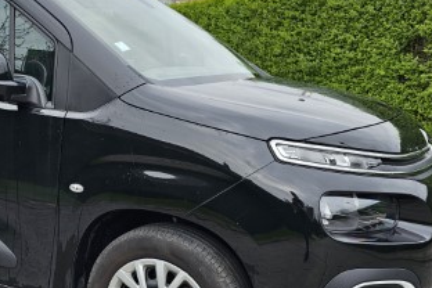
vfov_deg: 27.2
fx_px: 588
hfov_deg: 38.7
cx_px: 82
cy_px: 208
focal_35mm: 49
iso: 16
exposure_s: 1/180
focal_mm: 6.3
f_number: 1.7
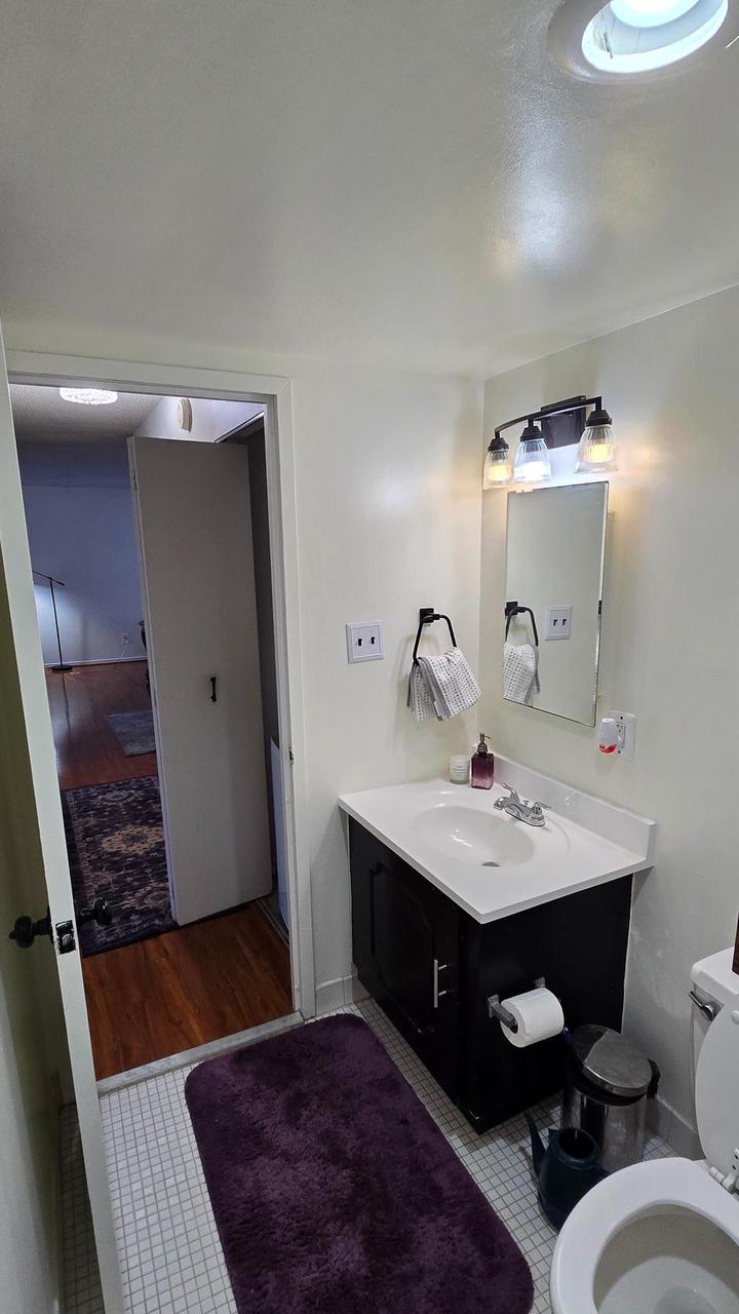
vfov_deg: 95.8
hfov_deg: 63.9
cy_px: 690
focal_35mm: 17
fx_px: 592
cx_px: 378
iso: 80
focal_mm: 2.2
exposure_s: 1/60
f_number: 2.2
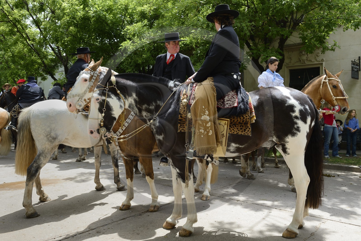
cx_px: 180
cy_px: 120
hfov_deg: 60.3
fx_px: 311
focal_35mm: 31
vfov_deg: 42.3
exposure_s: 1/320
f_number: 9
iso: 400
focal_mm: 31
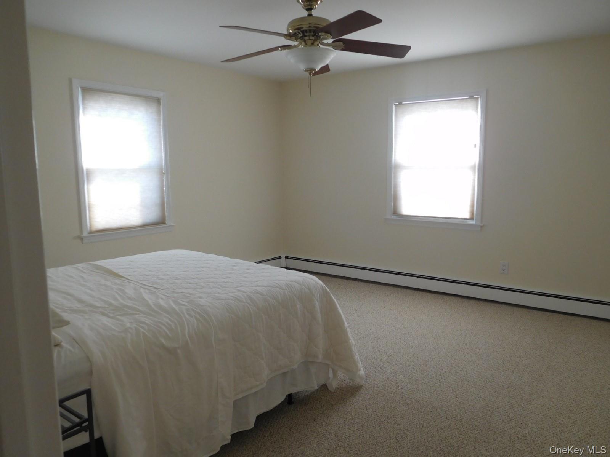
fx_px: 441
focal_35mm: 25
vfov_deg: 54.9
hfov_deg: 69.4
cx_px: 305
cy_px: 228
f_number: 3.4
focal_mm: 4.5
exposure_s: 1/40
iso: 125
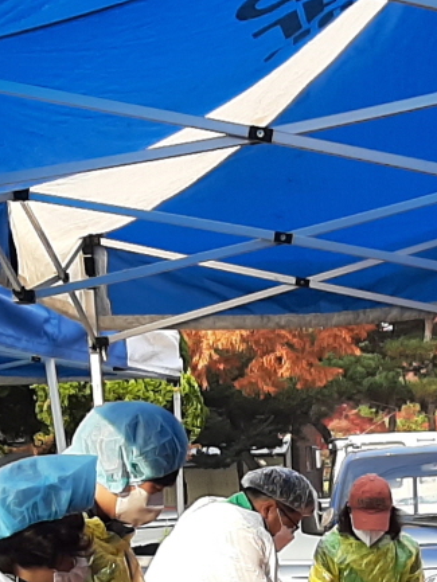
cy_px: 766
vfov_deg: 15.6
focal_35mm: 120
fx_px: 2019
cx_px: 363
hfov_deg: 12.3
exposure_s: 1/535
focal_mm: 3.93
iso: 40
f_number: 1.7
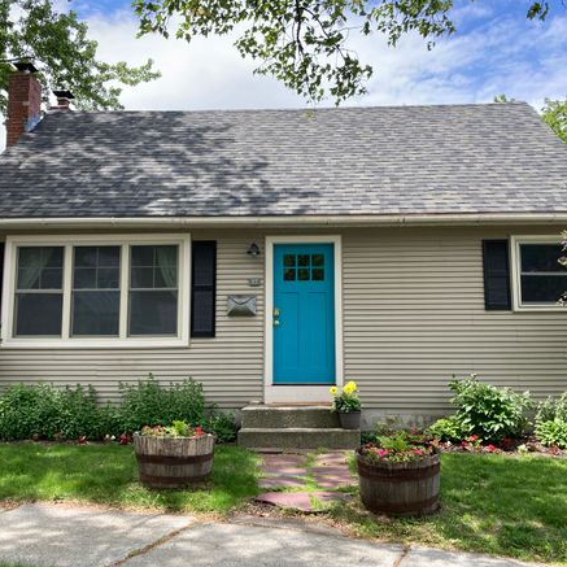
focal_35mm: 34
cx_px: 292
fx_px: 630
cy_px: 291
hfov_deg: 48.4
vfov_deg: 48.4
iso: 20
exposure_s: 1/906
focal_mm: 3.99
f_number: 1.8
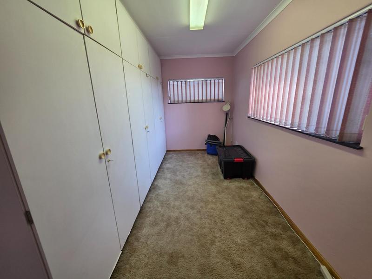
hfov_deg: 106.2
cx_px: 186
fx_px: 140
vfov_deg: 89.9
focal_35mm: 13
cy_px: 140
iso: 100
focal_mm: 2.2
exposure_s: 1/100
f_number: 1.9
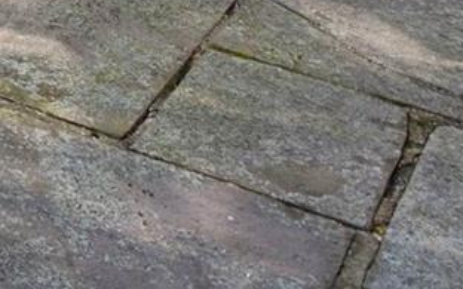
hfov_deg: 15.2
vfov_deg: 8.9
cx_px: -499
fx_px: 1350
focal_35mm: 107
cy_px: -691
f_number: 6.3
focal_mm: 16
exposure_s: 1/200
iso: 250
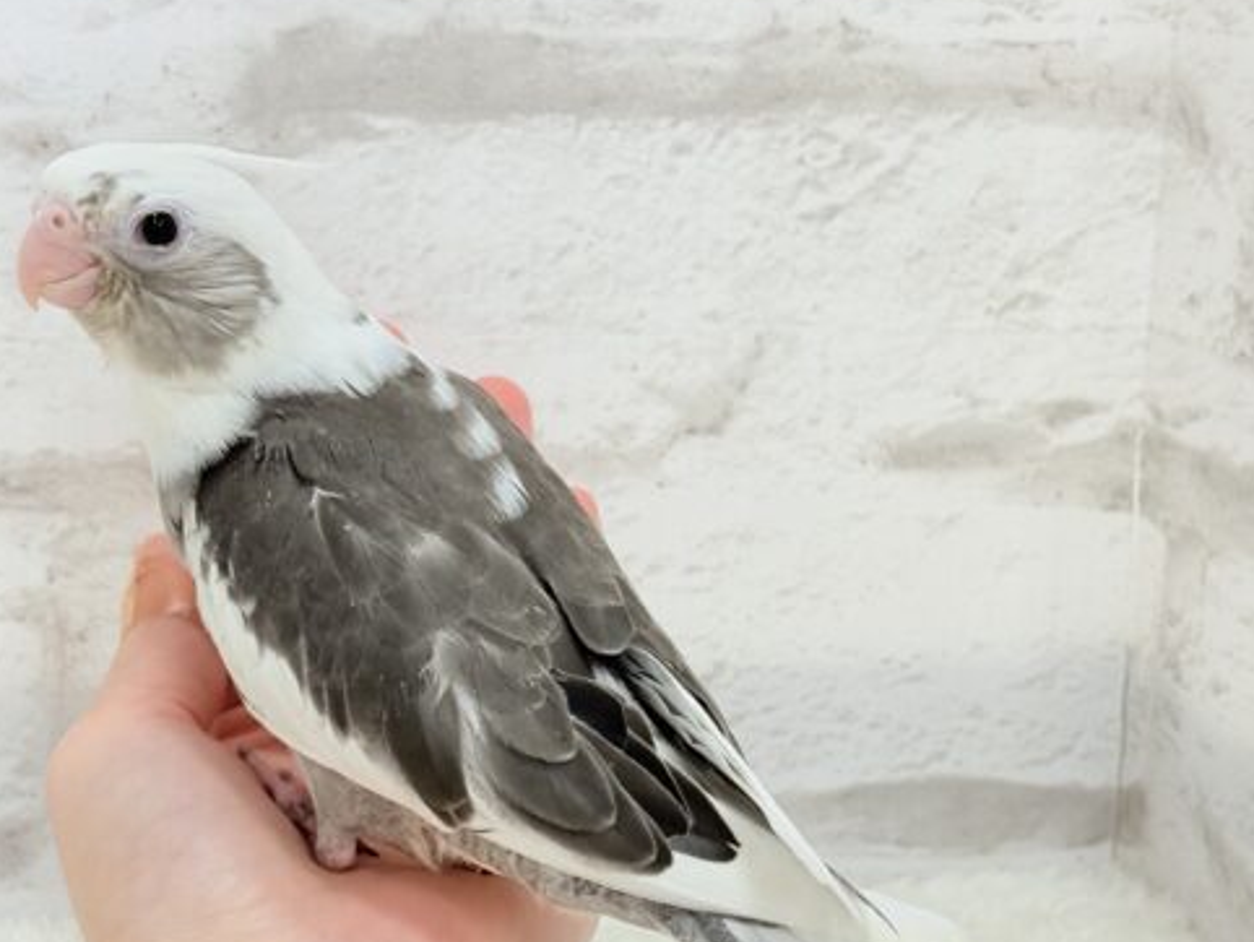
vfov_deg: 21.3
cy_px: 585
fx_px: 2501
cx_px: 609
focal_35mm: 69
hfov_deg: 28.1
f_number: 1.6
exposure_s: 1/100
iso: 100
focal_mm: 5.96
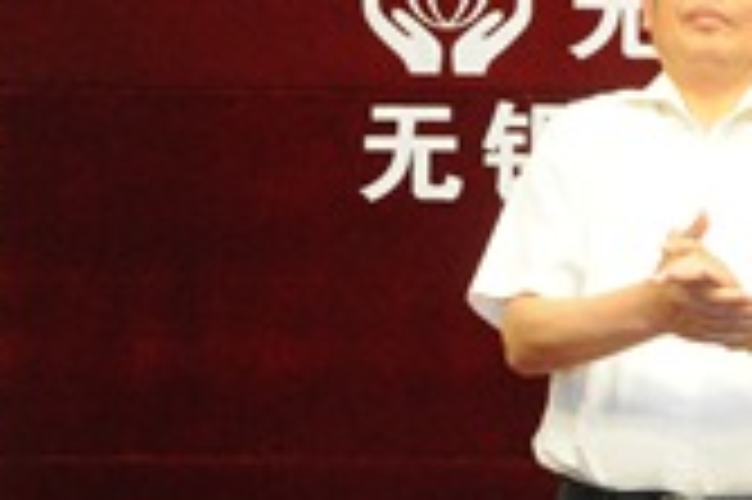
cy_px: 462
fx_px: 1857
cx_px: 1135
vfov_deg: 15.1
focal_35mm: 89
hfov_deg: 19.8
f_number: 8
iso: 3200
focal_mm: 18
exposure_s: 1/60
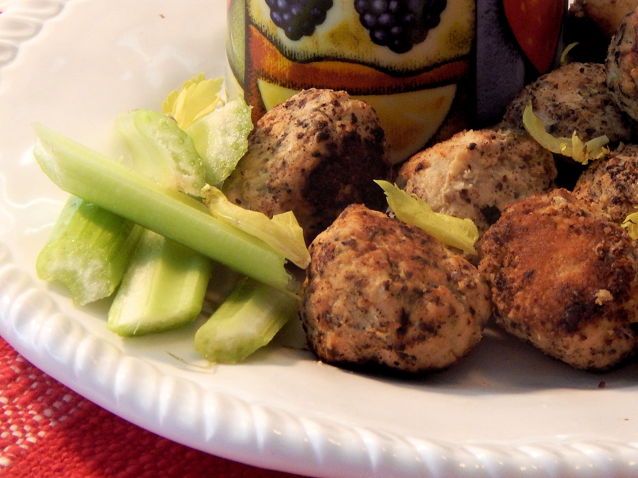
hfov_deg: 11.3
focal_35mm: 175
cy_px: 131
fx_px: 3226
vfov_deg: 8.5
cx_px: 499
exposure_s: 1/30
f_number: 4.5
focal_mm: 18.7
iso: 280
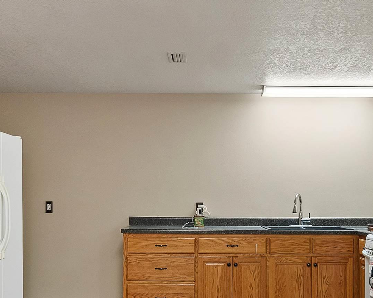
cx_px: 200
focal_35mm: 43
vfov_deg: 34.6
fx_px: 475
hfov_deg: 42.9
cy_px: 198
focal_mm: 16
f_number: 5.6
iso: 1000
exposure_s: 1/8
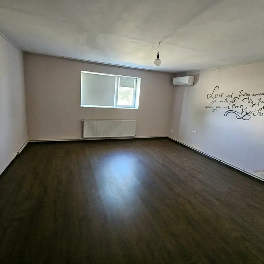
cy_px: 128
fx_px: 138
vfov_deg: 87.4
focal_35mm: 16
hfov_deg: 87.4
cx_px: 127
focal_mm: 2.2
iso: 640
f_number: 2.2
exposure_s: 1/25.1
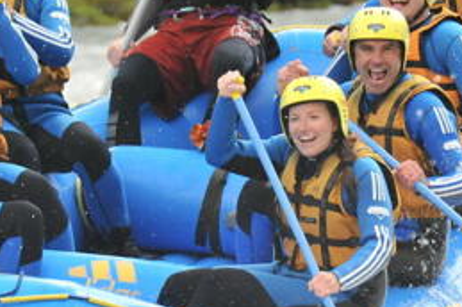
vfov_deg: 1.6
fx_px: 11138
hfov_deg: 2.4
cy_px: 182
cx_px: 261
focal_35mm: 869
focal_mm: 340
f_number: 8
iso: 3200
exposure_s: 1/640
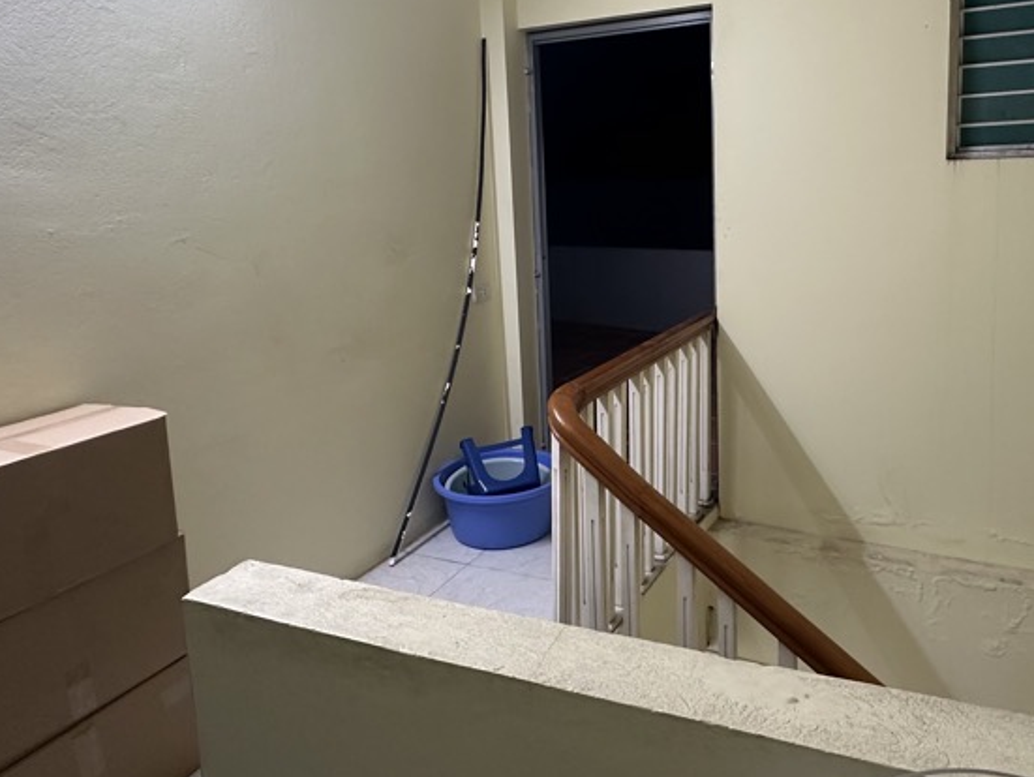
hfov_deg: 66.4
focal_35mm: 26
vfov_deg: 52.5
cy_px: 287
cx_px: 636
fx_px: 777
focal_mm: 2.22
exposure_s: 1/50
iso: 320
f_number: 2.2
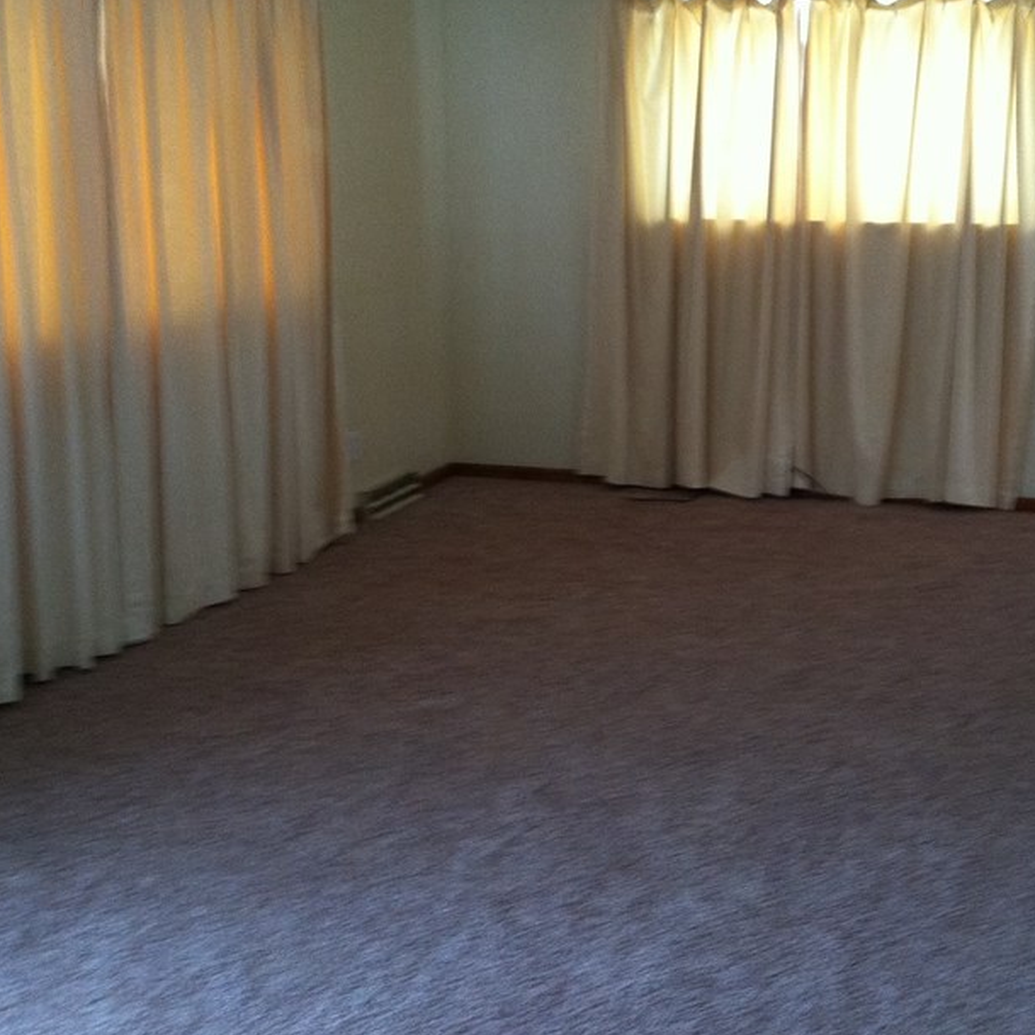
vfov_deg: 32.7
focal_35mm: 52
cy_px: 444
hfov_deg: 32.5
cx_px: 692
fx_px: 1759
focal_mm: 3.85
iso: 200
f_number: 2.8
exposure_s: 1/15
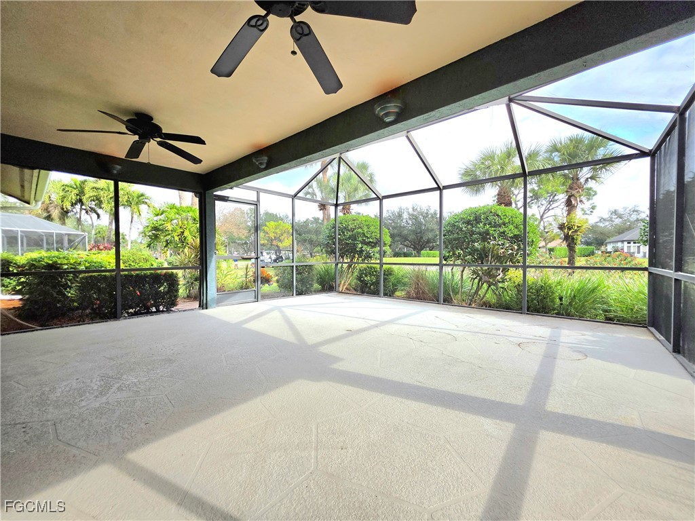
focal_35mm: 13
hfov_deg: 106.2
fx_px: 261
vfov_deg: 89.9
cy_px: 260
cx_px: 348
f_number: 1.9
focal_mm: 2.2
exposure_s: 1/1000
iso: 40
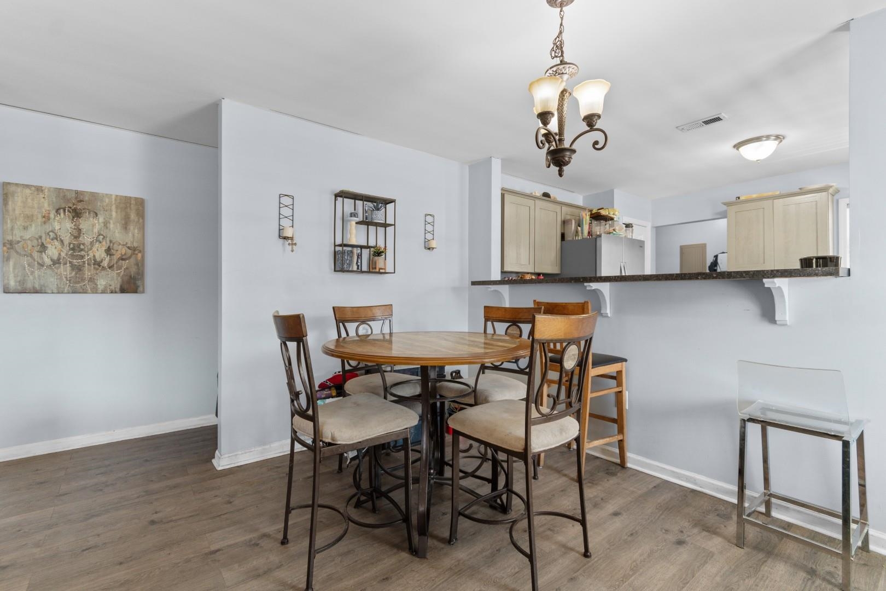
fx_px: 369
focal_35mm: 15
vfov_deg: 77.3
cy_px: 296
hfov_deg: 100.4
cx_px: 443
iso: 100
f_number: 4.5
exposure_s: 3
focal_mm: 10
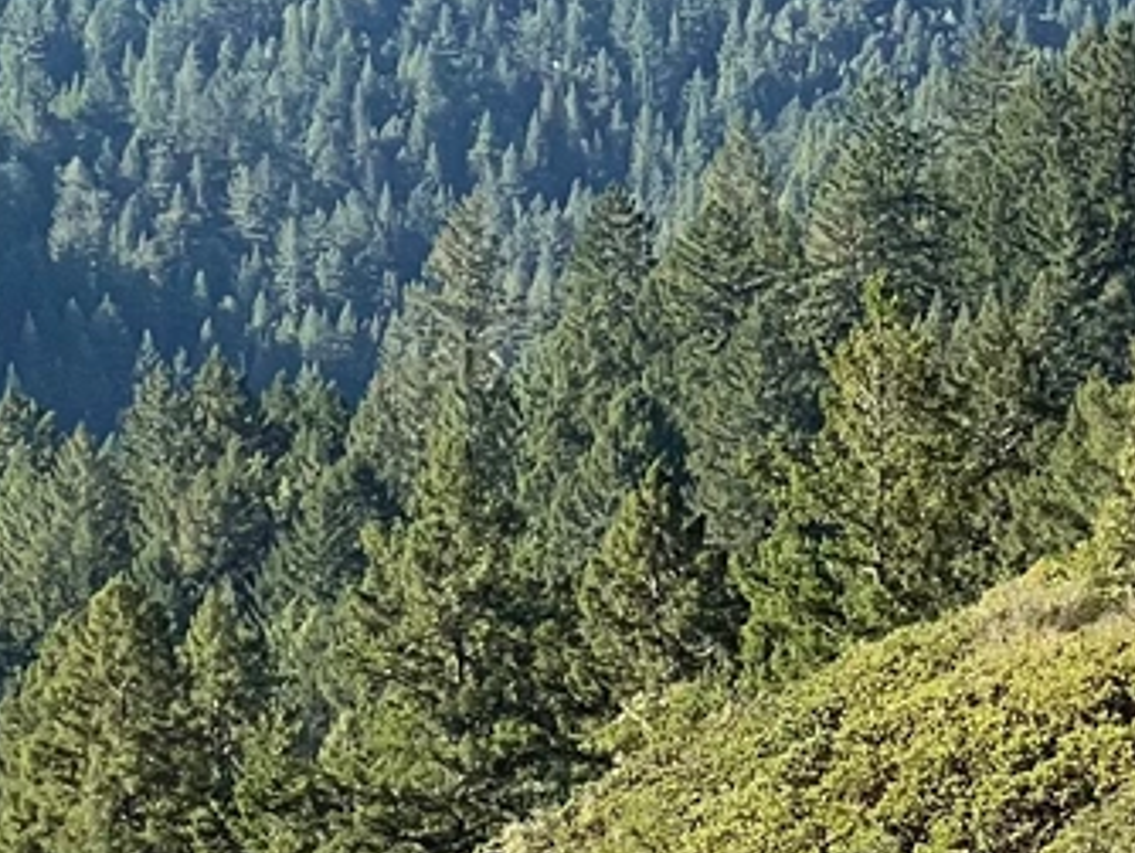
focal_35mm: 224
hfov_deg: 8.6
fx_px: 7350
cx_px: 1825
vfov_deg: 6.6
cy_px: 275
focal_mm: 6
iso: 25
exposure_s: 1/773
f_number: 2
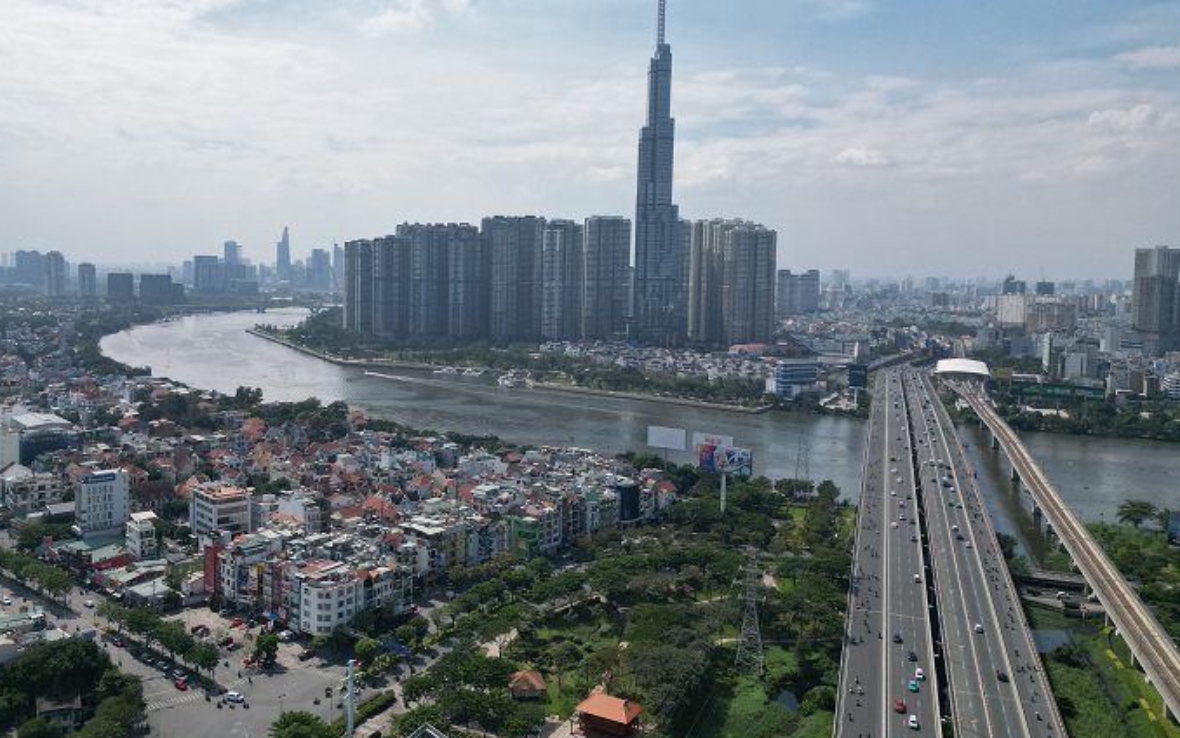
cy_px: 327
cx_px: 506
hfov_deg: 62.6
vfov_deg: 41.8
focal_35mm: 30
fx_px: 965
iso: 150
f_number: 1.7
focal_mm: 6.72
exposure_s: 1/8000
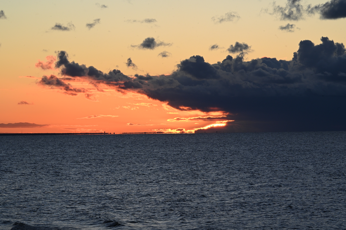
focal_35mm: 178
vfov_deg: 7.7
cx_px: 173
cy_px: 115
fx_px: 1710
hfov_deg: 11.6
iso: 640
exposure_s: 1/100
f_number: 20
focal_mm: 178
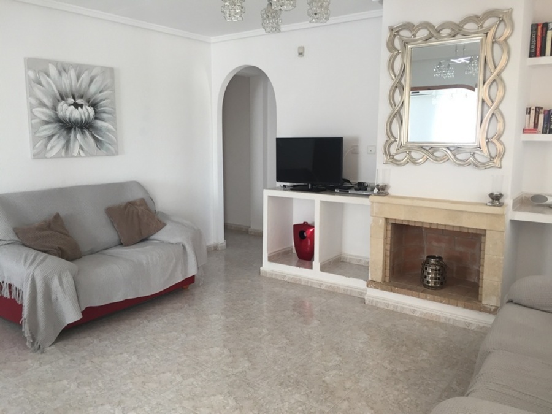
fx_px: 462
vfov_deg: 48.2
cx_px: 276
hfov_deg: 61.7
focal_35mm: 29
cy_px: 207
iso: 32
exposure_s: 1/33
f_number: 2.2
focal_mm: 4.15
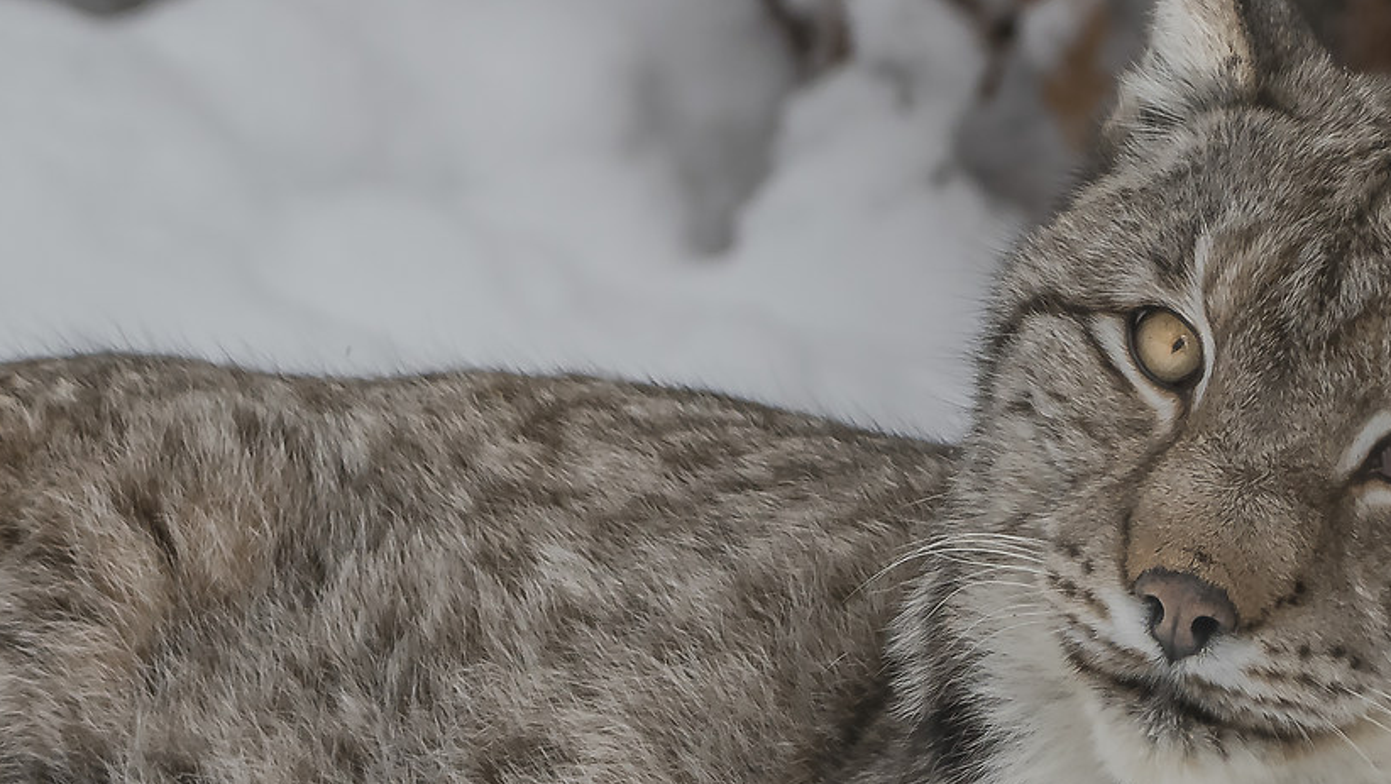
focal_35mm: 963
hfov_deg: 2.2
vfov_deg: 1.3
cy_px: 549
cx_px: 976
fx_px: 35531
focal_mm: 210
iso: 800
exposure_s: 1/640
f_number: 7.1
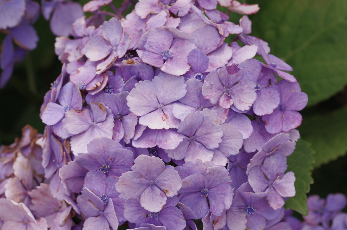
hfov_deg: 15.2
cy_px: 115
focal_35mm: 135
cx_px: 174
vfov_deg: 10.1
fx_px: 1300
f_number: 9
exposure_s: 1/400
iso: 400
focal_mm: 90
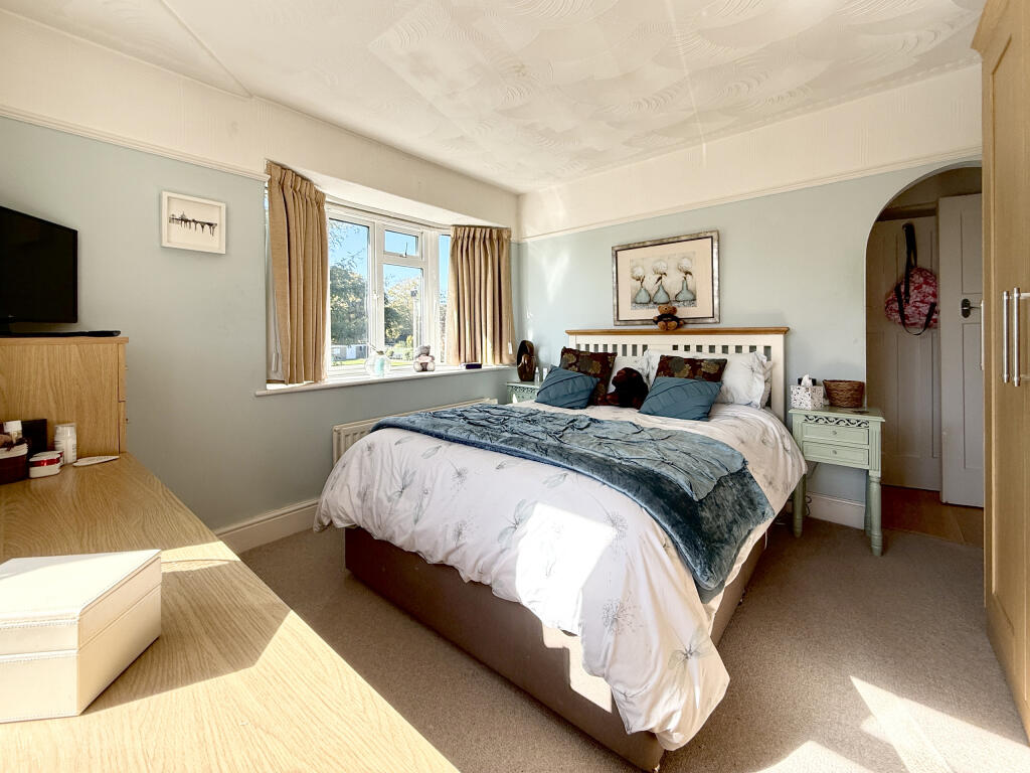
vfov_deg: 85.7
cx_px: 515
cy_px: 386
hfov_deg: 102.1
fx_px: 417
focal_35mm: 14
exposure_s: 1/297
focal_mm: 2.22
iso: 64
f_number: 2.2
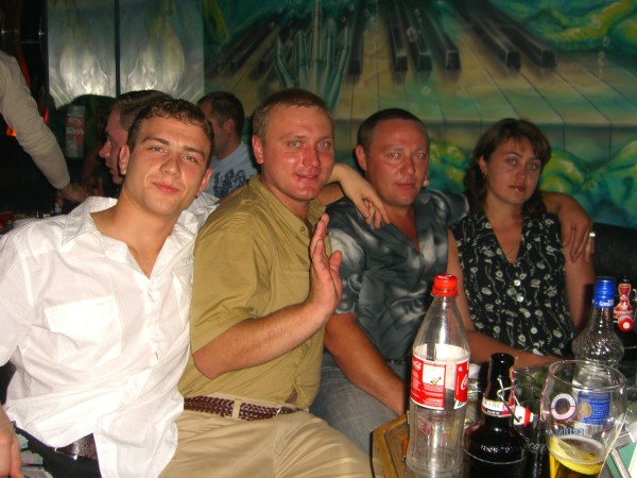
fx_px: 699
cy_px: 239
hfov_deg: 49.0
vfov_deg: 37.7
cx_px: 318
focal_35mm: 38
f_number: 2.8
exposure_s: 1/60
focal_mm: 7.9
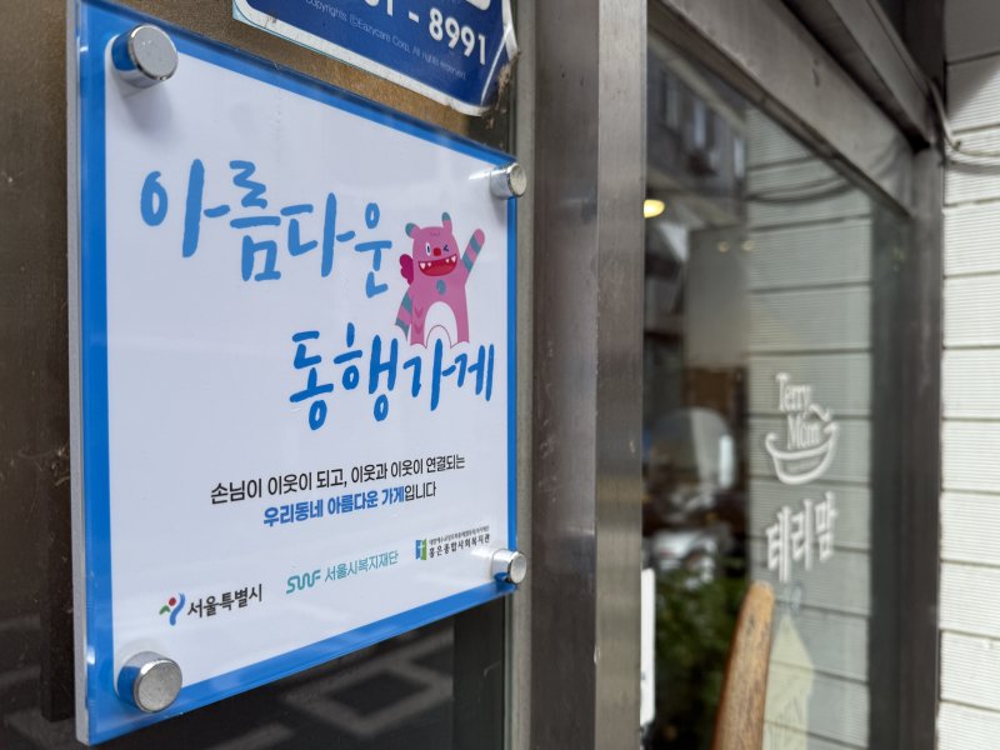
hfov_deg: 71.6
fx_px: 693
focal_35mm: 24
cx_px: 500
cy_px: 375
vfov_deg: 56.8
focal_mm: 6.76
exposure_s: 1/1585
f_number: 1.78
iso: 80
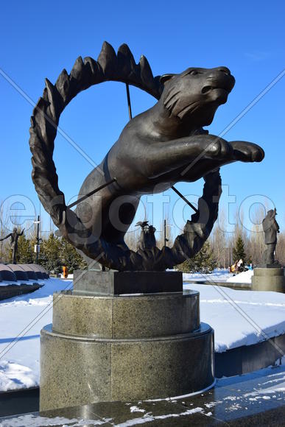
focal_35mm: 39
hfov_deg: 34.2
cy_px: 214
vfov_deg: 49.5
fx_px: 463
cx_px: 142
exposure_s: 1/250
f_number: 8
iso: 100
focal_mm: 26
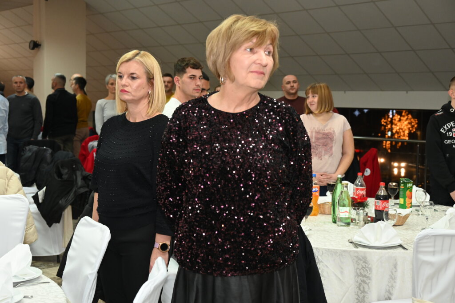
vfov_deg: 28.0
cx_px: 228
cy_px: 152
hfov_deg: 41.1
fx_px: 606
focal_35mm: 48
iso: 2800
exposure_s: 1/60
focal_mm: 48
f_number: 5.6
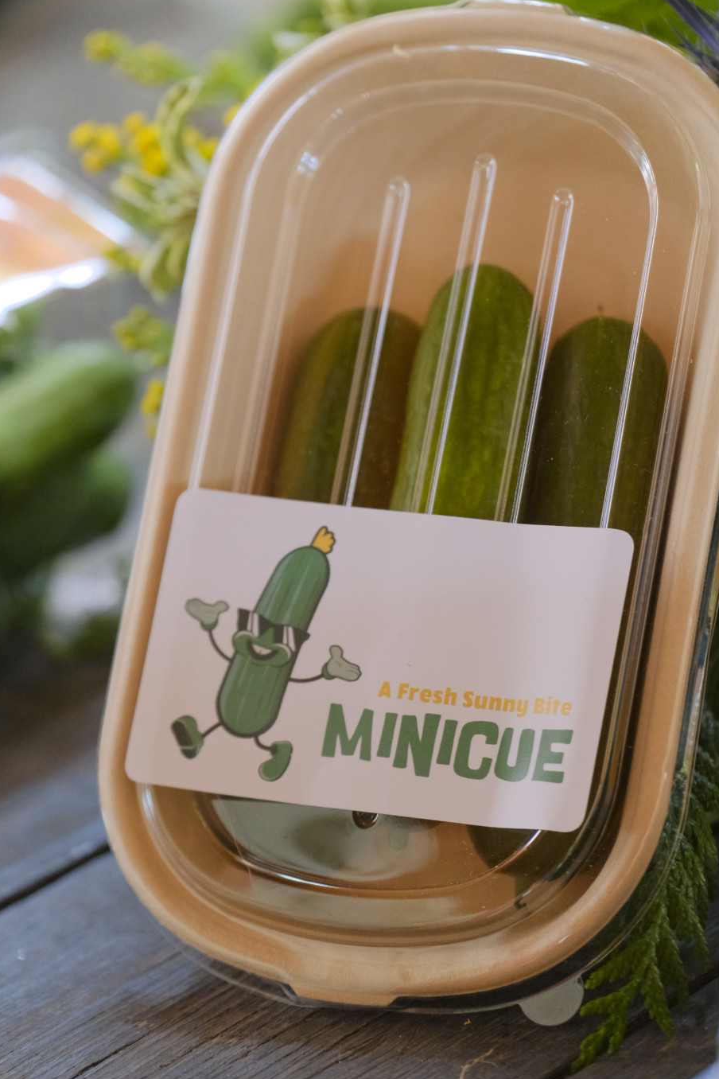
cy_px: 489
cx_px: 390
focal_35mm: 188
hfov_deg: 7.3
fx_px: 5632
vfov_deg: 10.9
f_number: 2.8
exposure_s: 1/125
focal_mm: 110.6
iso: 1600
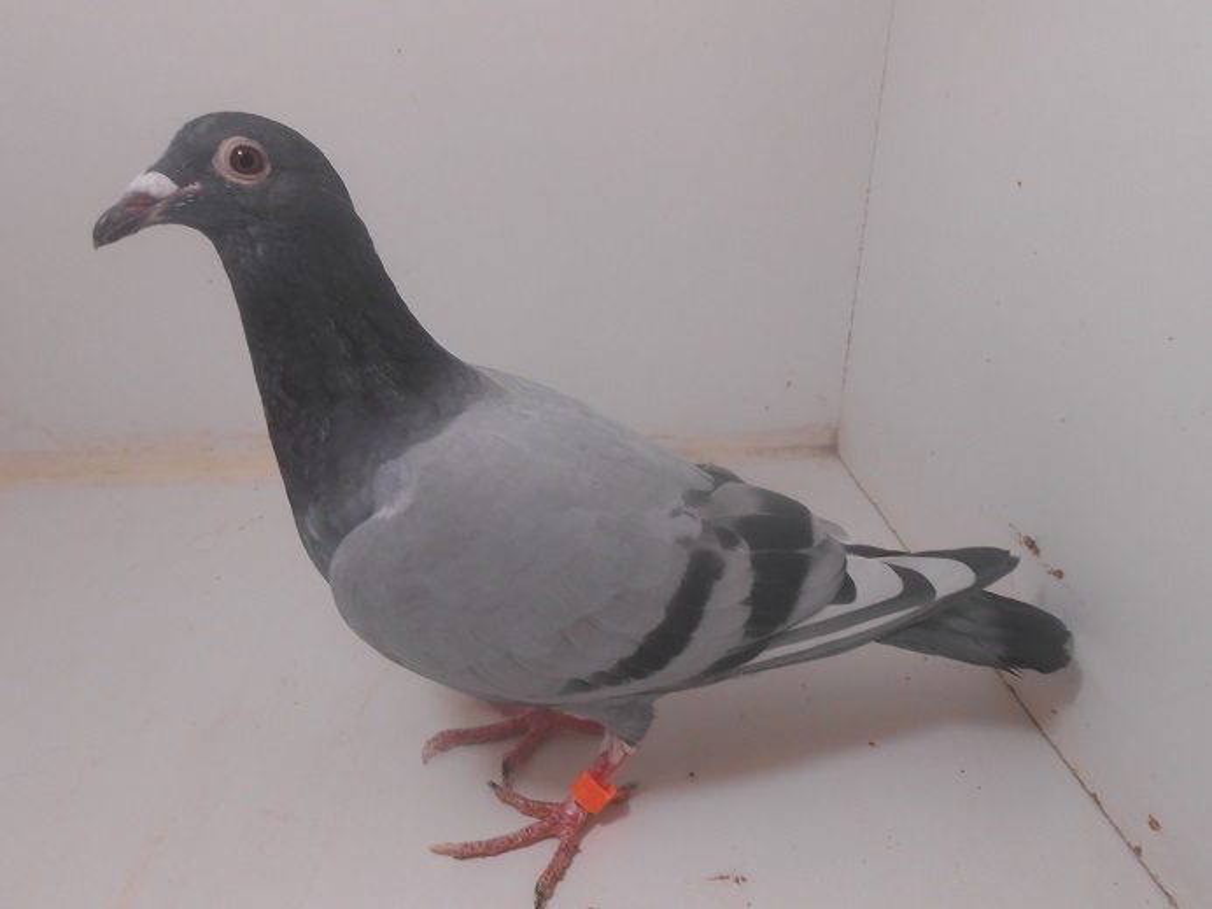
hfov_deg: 60.0
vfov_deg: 46.8
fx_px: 1050
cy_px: 454
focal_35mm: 30
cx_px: 606
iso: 80
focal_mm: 5.3
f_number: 3.8
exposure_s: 1/50
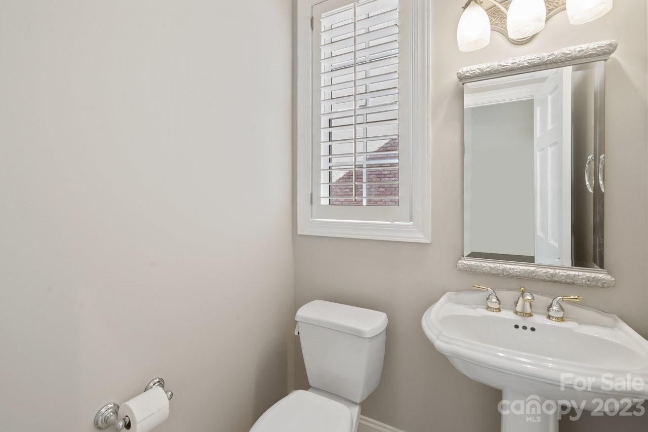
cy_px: 216
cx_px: 324
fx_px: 288
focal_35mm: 16
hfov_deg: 96.7
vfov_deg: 73.7
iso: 100
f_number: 11
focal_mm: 16
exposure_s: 1/2
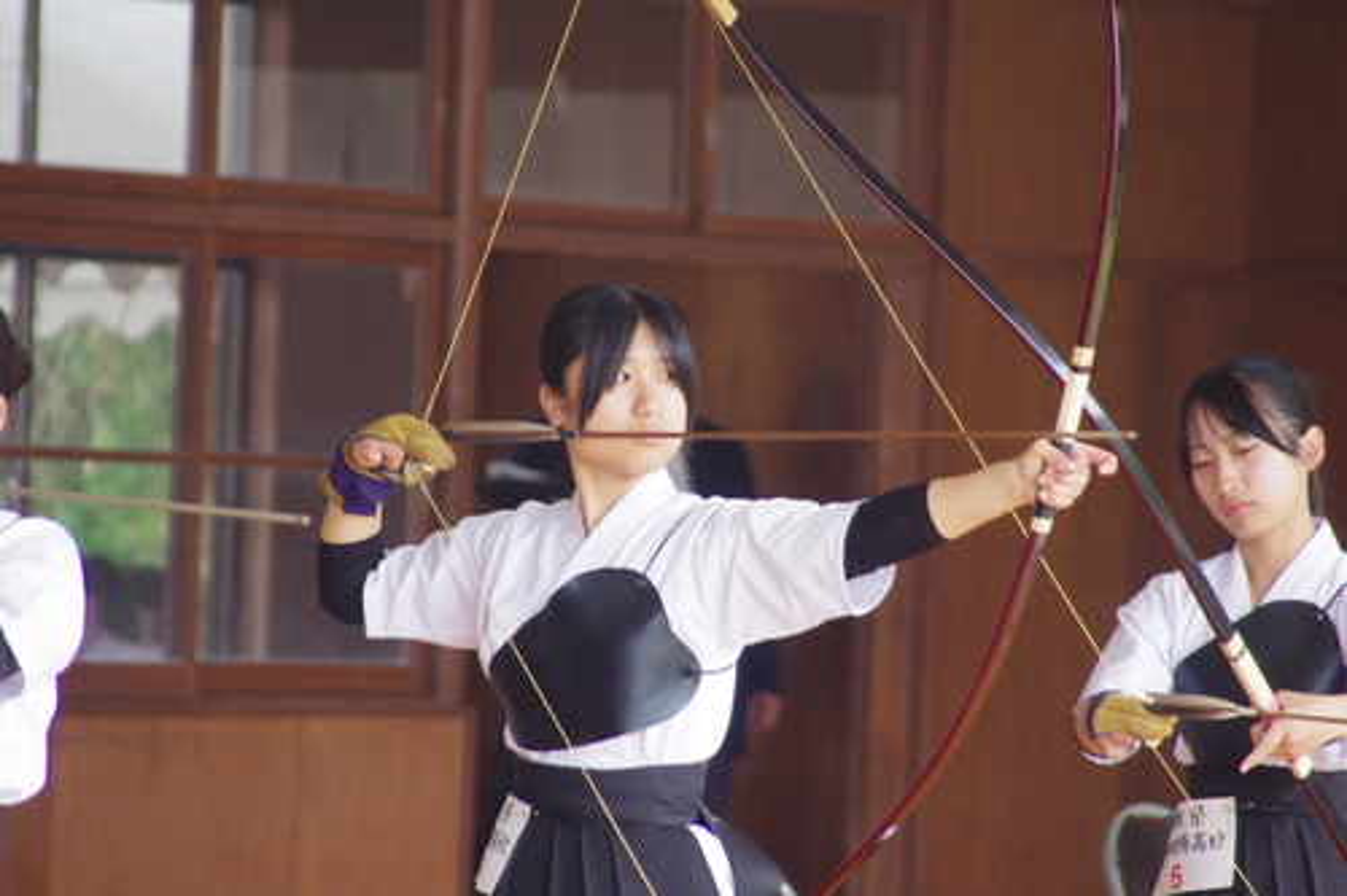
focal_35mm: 330
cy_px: 448
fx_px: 12343
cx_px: 674
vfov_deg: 4.2
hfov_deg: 6.2
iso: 1600
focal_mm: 220
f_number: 6.7
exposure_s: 1/200
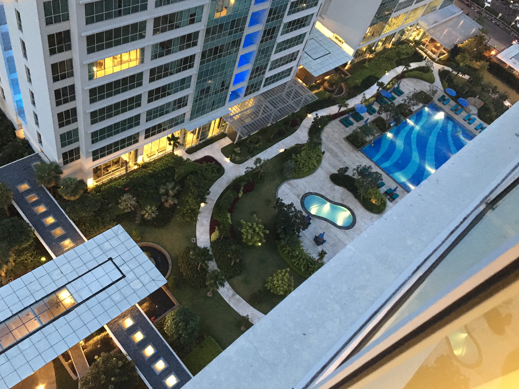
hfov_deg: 59.9
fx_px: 450
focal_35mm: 30
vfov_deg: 46.8
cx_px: 252
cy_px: 196
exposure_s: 1/17
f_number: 2.2
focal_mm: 4.15
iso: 500
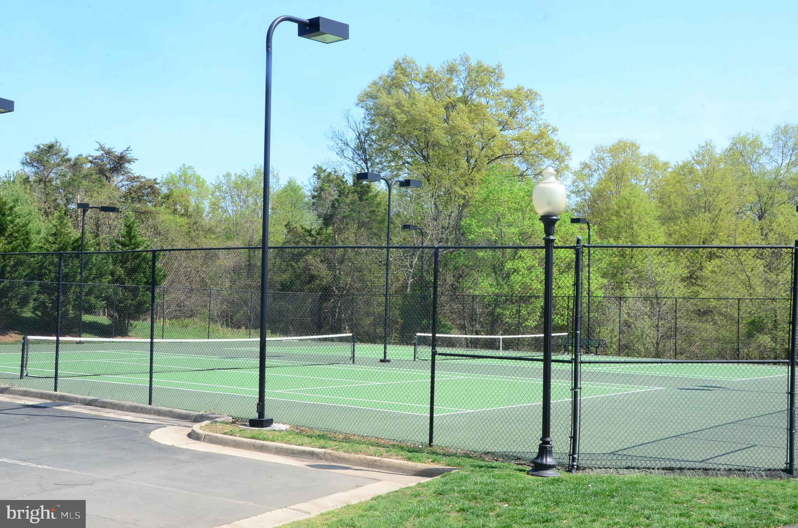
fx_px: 929
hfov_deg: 46.5
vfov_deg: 31.7
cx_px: 399
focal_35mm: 42
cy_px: 264
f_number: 25
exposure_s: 1/125
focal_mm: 28
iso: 800
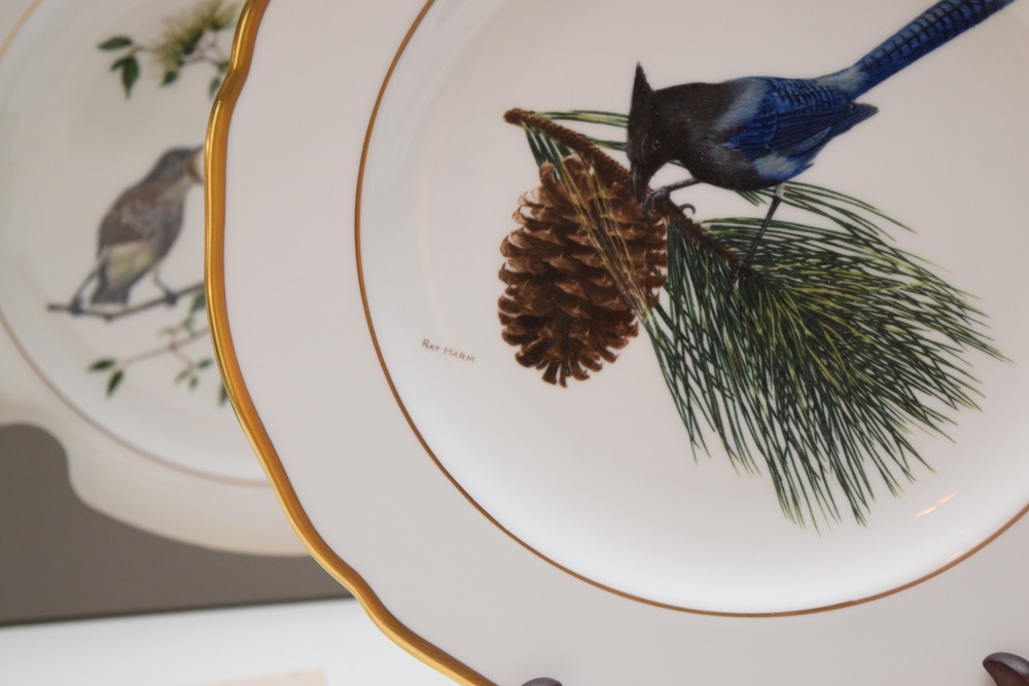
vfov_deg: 16.6
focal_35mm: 82
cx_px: 514
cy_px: 343
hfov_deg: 24.6
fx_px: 2358
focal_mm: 55
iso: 1000
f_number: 5.6
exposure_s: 1/60
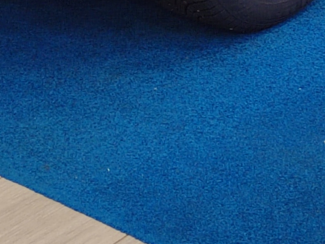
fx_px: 1399
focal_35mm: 149
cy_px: -264
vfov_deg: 9.3
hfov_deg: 13.2
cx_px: 196
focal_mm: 5.52
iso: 744
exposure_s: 1/60
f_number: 1.9
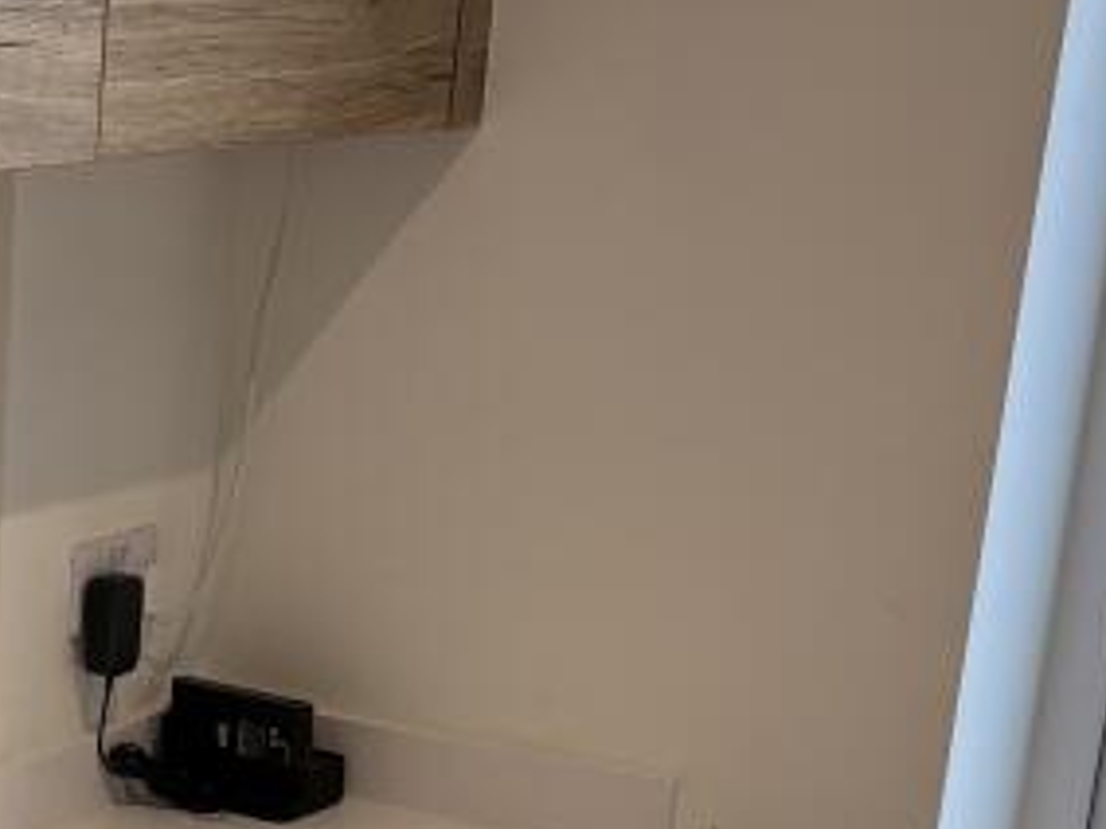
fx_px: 3002
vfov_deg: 15.1
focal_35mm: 94
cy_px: 1028
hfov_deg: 20.0
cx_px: -94
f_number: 1.6
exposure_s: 1/100
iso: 80
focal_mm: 5.96
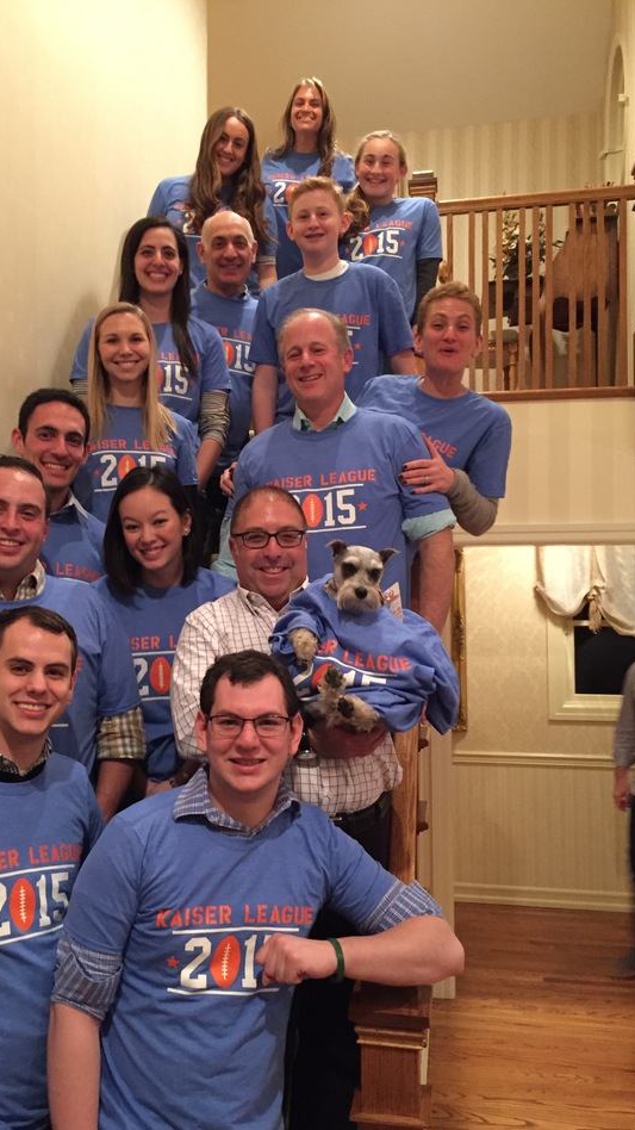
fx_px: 958
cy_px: 570
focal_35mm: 32
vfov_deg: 61.0
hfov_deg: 36.5
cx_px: 250
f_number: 2.2
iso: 500
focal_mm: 4.15
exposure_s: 1/15
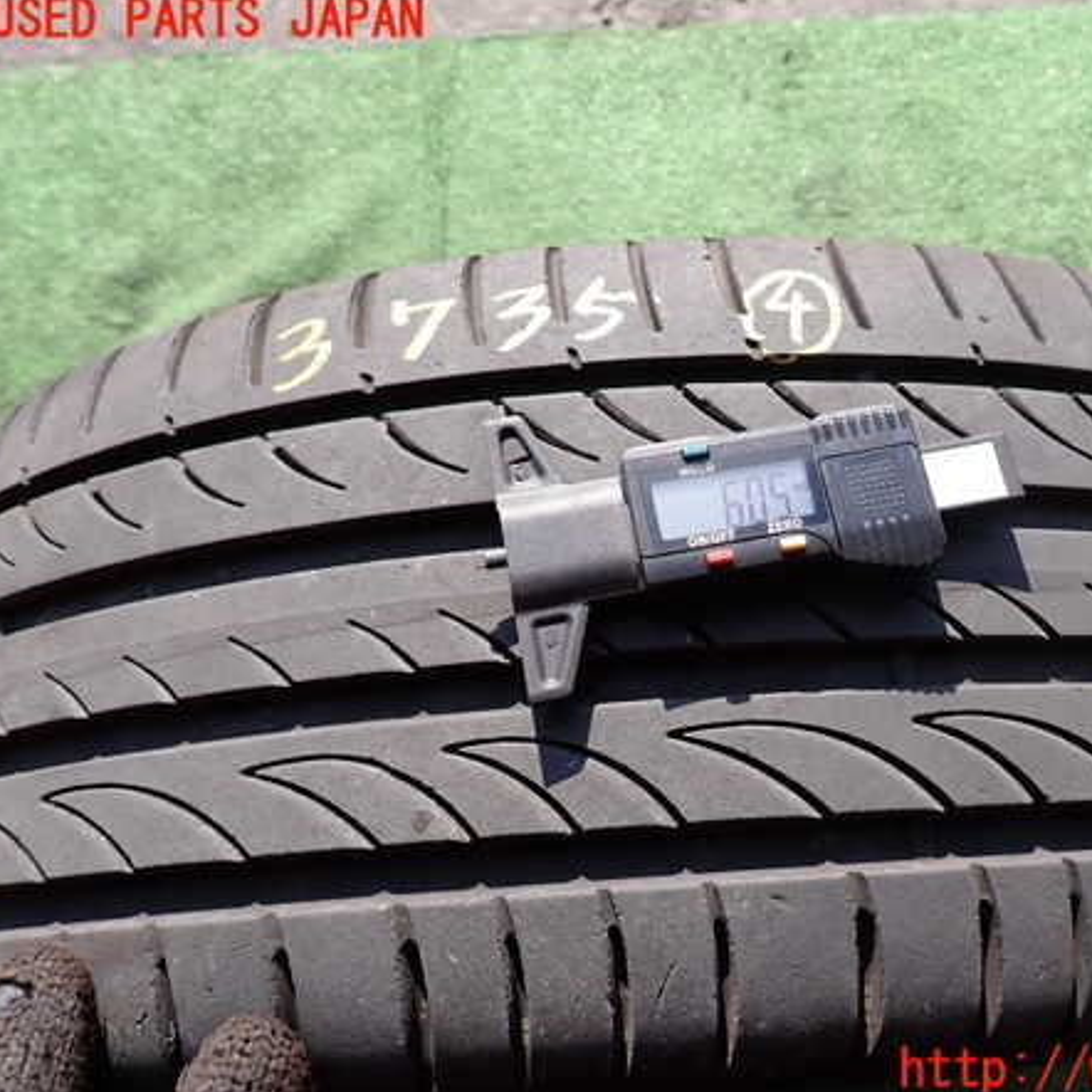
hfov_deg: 53.1
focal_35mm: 30
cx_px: 716
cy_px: 546
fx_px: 1071
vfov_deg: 54.0
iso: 100
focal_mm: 4.5
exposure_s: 1/500
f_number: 2.8
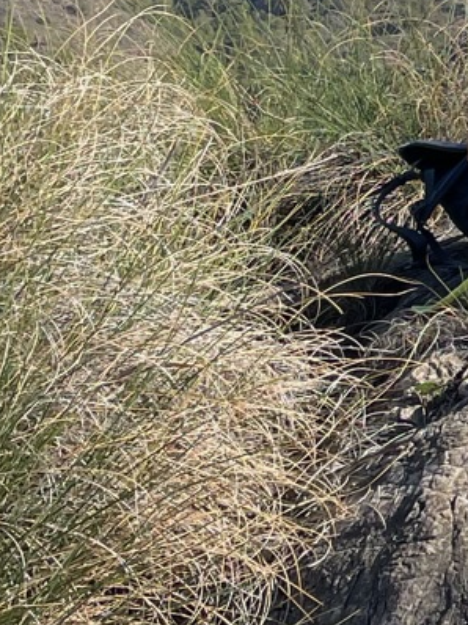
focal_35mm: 134
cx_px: 1026
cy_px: -45
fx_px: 2418
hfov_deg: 10.0
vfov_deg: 14.4
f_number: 1.6
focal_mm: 4.2
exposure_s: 1/2882
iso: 32
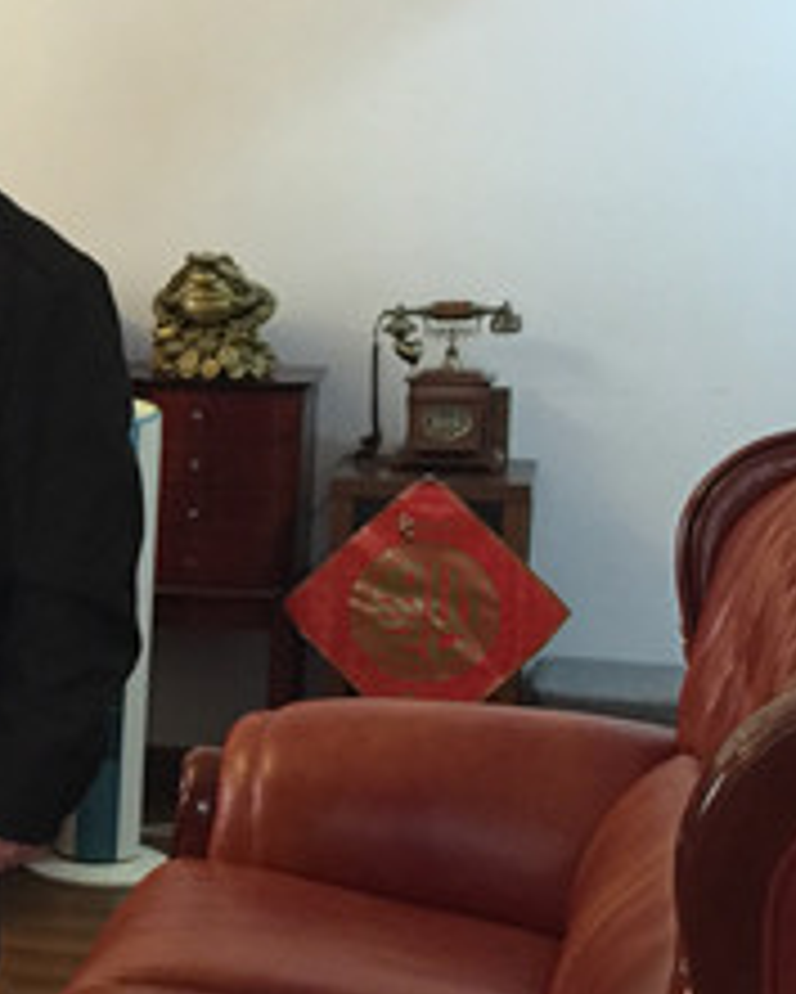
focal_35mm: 87
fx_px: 2560
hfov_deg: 16.3
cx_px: -360
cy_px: 630
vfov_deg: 21.9
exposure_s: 1/10
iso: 125
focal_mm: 4.15
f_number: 2.2
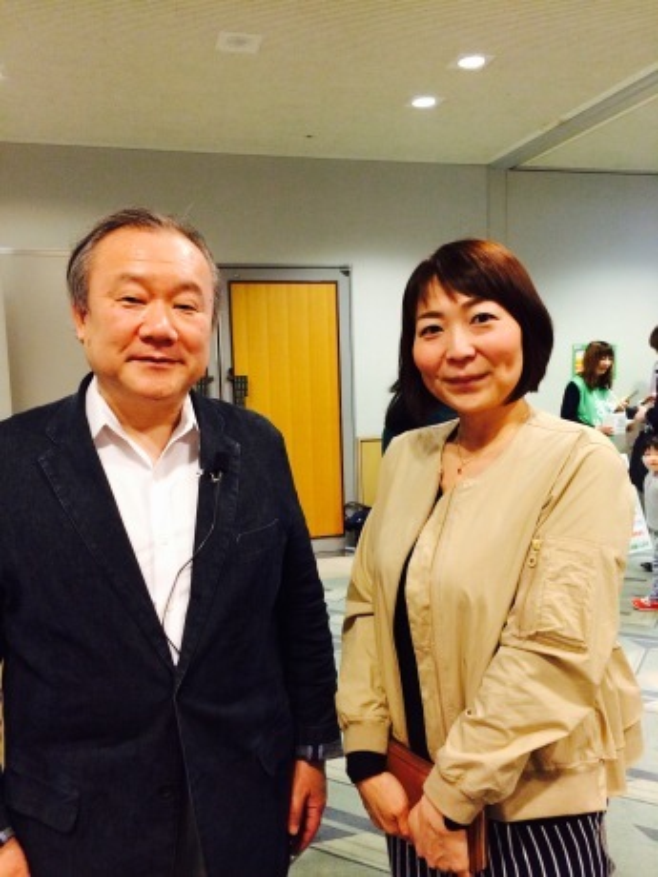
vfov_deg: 61.7
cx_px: 329
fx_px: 735
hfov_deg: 48.2
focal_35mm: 29
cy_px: 438
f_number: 2.2
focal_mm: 4.15
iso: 320
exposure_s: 1/20
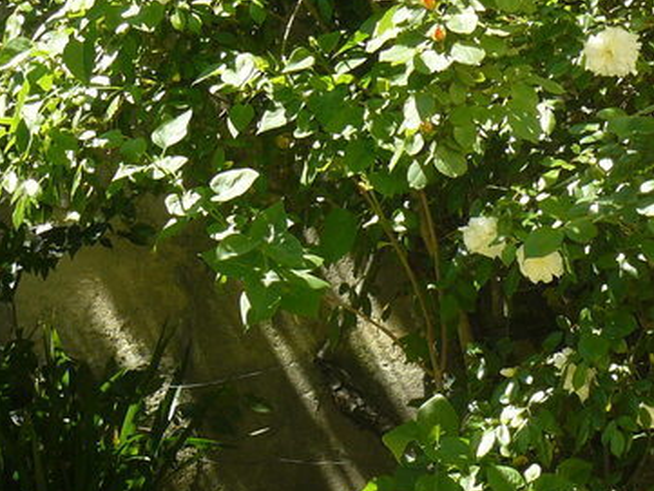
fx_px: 4876
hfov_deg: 7.6
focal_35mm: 258
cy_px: 49
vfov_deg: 5.8
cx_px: 629
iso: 100
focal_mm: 15.2
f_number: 4
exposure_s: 1/200
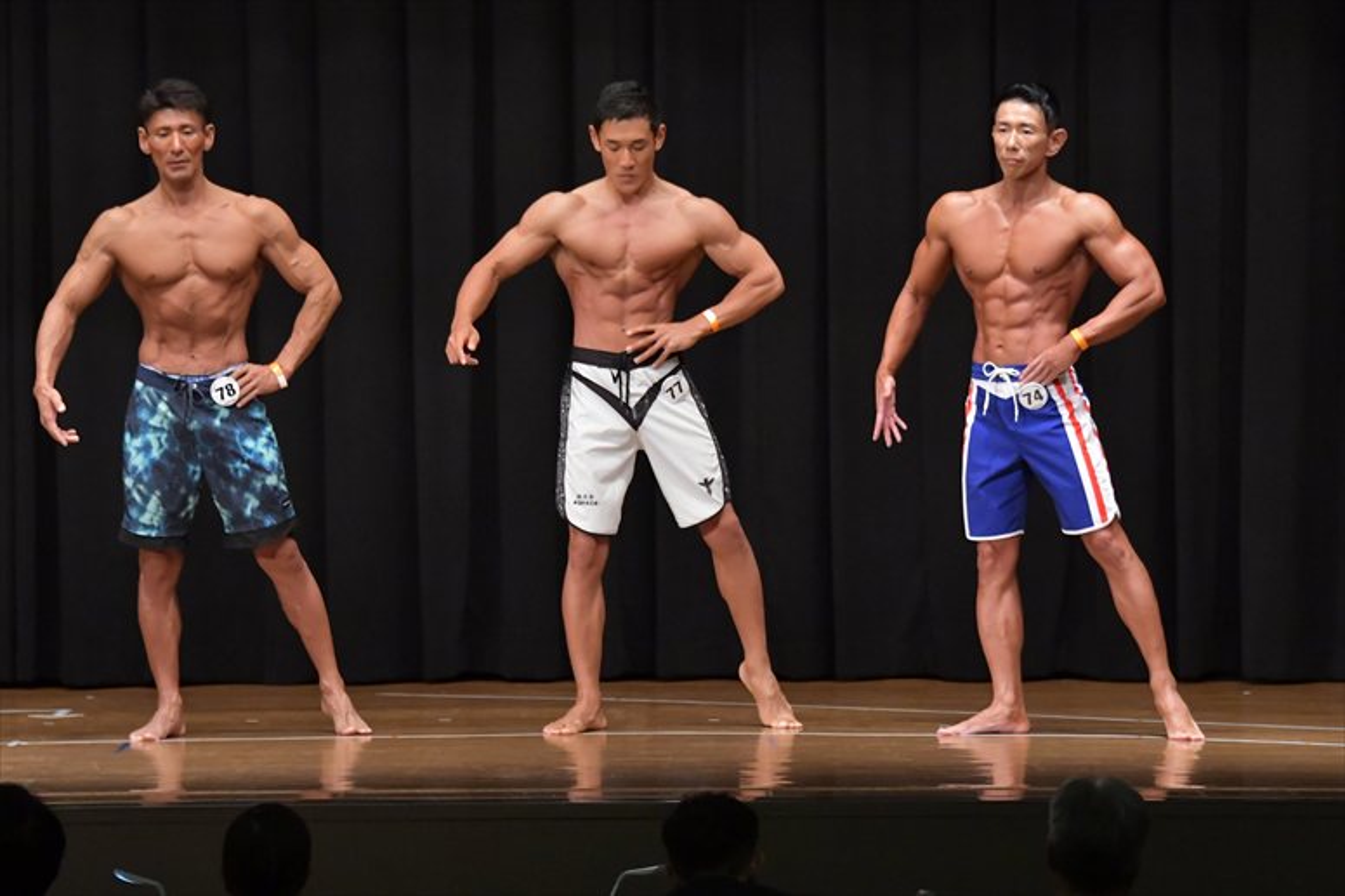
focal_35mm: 202
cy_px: 448
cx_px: 672
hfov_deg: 10.2
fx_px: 7543
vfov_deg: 6.8
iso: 6400
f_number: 5.6
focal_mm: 135
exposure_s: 1/400
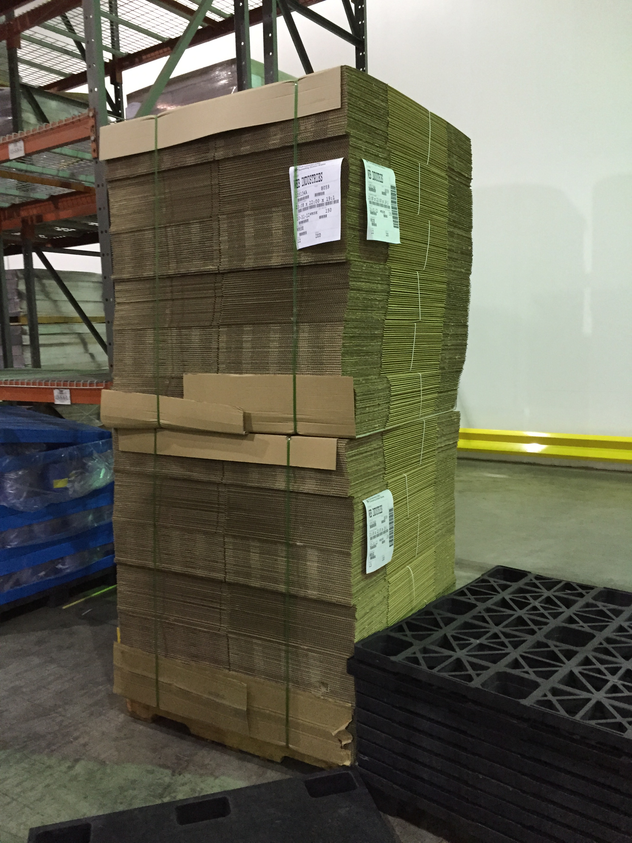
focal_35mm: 29
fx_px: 706
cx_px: 316
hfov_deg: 48.2
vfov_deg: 61.7
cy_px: 422
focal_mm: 4.15
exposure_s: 1/24
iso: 250
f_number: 2.2
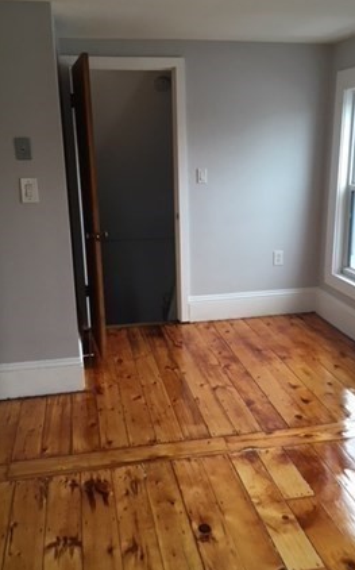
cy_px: 297
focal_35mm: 35
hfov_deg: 36.2
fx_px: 543
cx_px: 192
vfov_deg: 55.3
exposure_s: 1/30
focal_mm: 4.15
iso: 32
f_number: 2.2
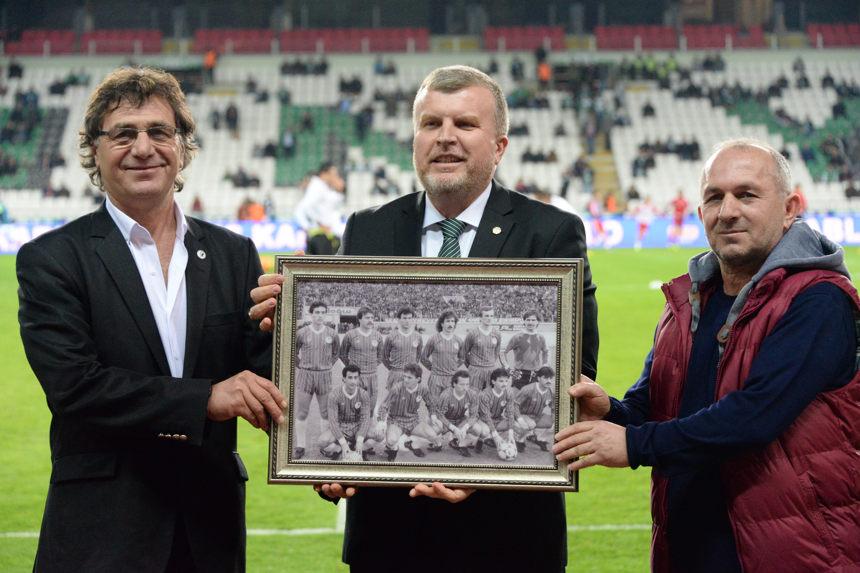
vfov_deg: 13.7
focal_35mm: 100
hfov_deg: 20.4
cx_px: 430
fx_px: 2389
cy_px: 286
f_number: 5.6
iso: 6400
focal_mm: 100
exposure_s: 1/800
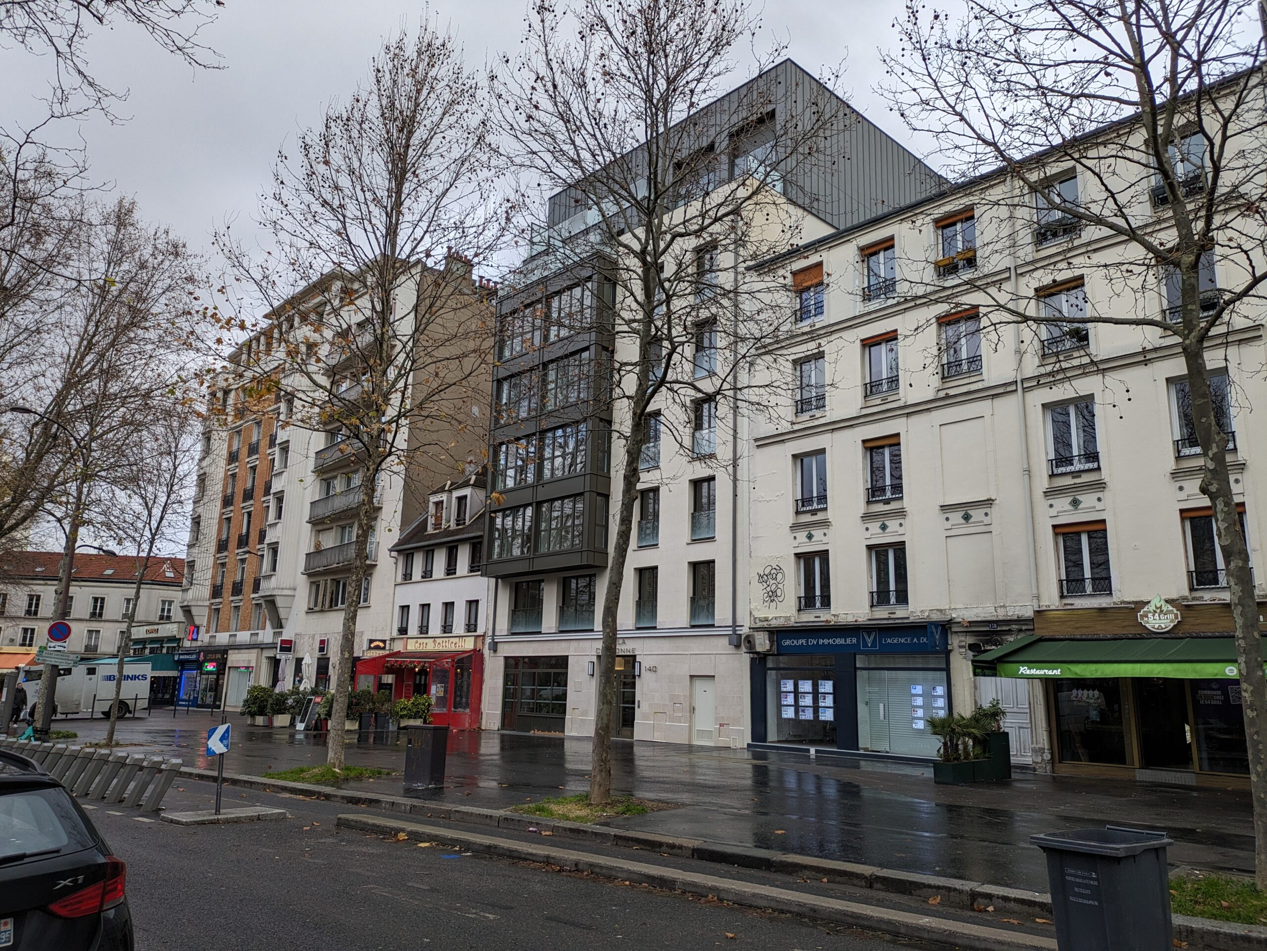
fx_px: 915
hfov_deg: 69.4
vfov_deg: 54.9
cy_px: 476
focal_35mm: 25
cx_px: 634
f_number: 1.89
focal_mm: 5.43
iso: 43
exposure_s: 1/471
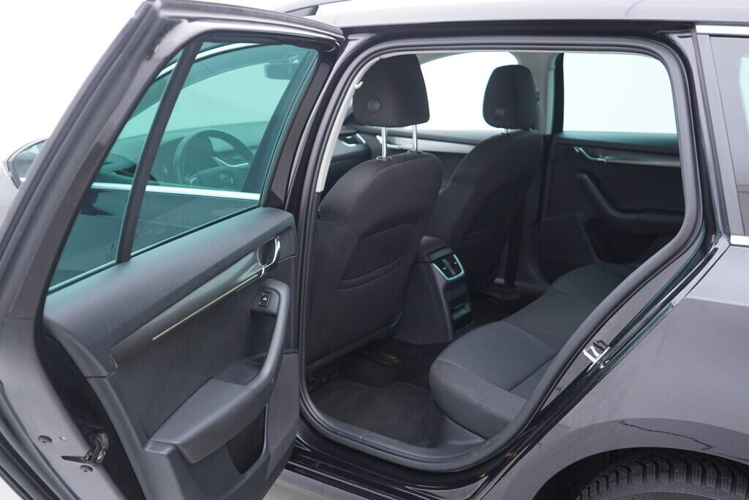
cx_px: 374
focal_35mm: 36
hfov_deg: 53.1
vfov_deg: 36.9
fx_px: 749
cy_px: 250
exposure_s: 1/40
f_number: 2.8
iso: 200
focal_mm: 24
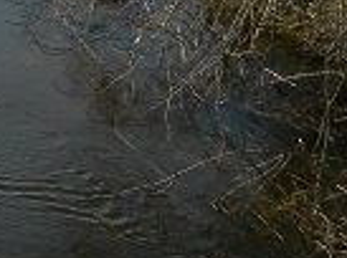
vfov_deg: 7.1
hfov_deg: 8.6
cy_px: -142
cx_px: -542
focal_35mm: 205
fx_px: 2050
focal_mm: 6.2
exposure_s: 1/800
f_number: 3.3
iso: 80
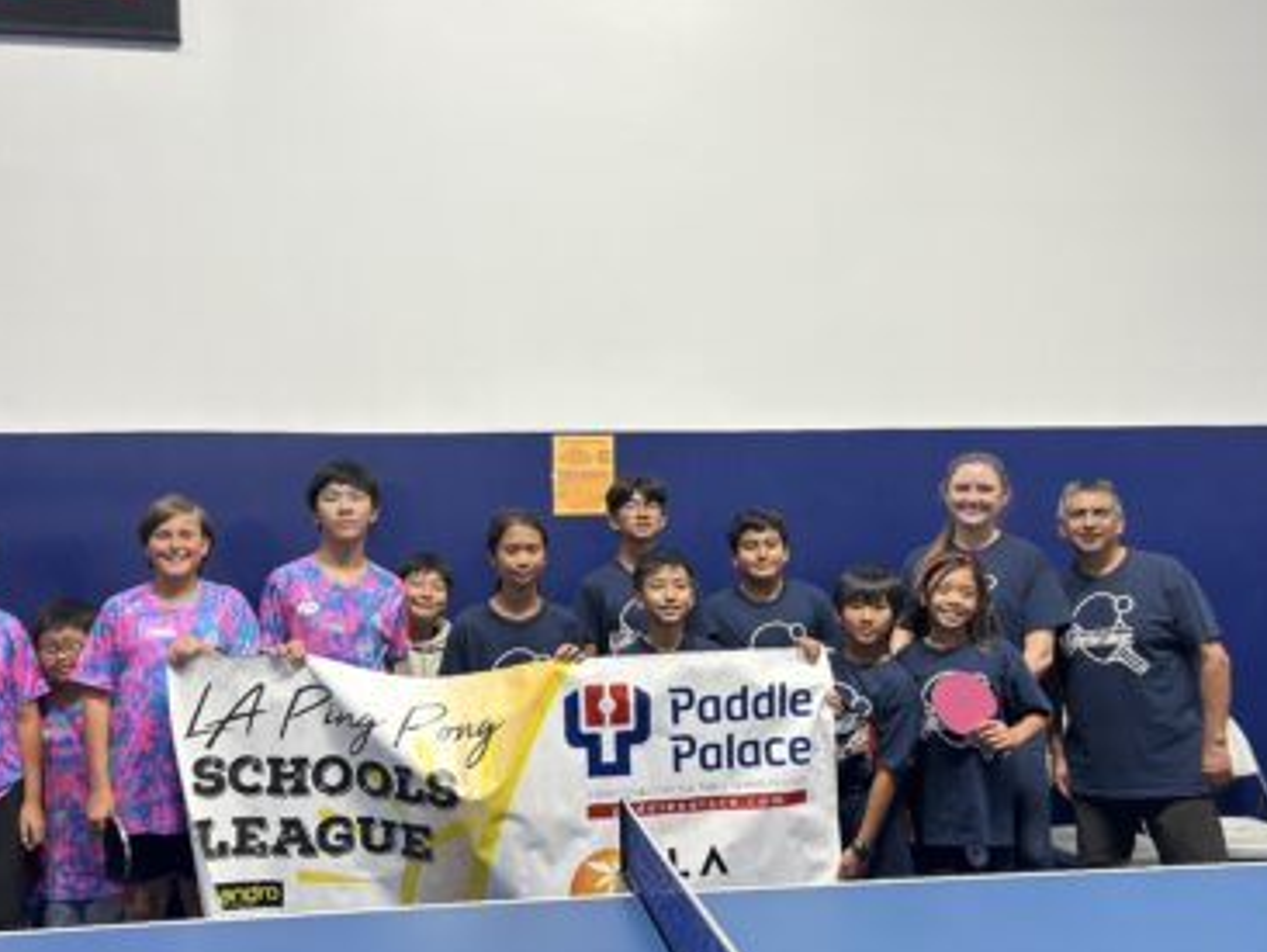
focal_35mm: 32
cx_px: 595
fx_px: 1172
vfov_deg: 44.0
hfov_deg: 56.7
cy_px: 564
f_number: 1.5
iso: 125
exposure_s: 1/120
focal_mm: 5.7
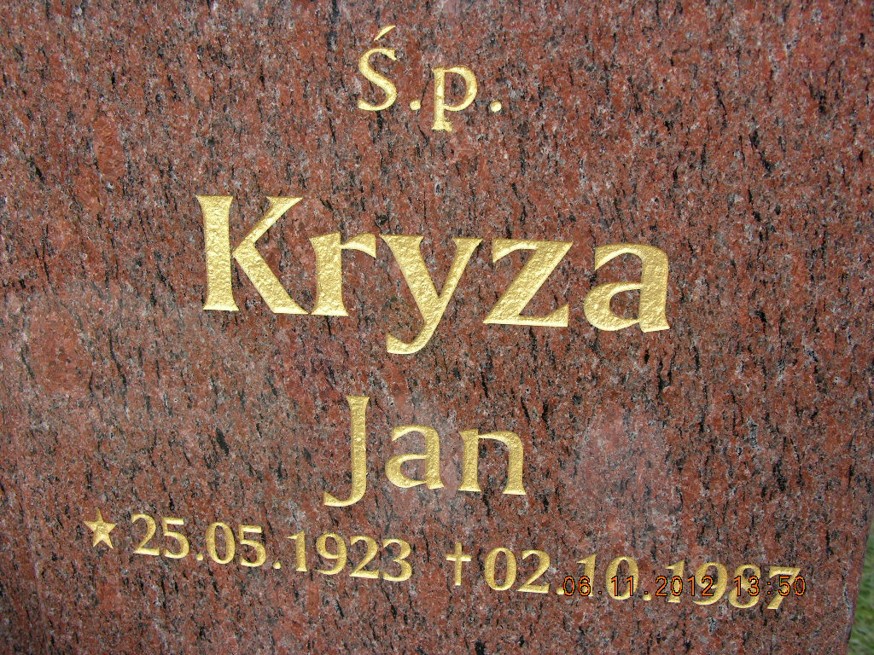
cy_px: 328
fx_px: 884
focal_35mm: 35
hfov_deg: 52.6
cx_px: 437
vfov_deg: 40.7
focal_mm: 8.9
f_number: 4
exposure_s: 1/94.9
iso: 50
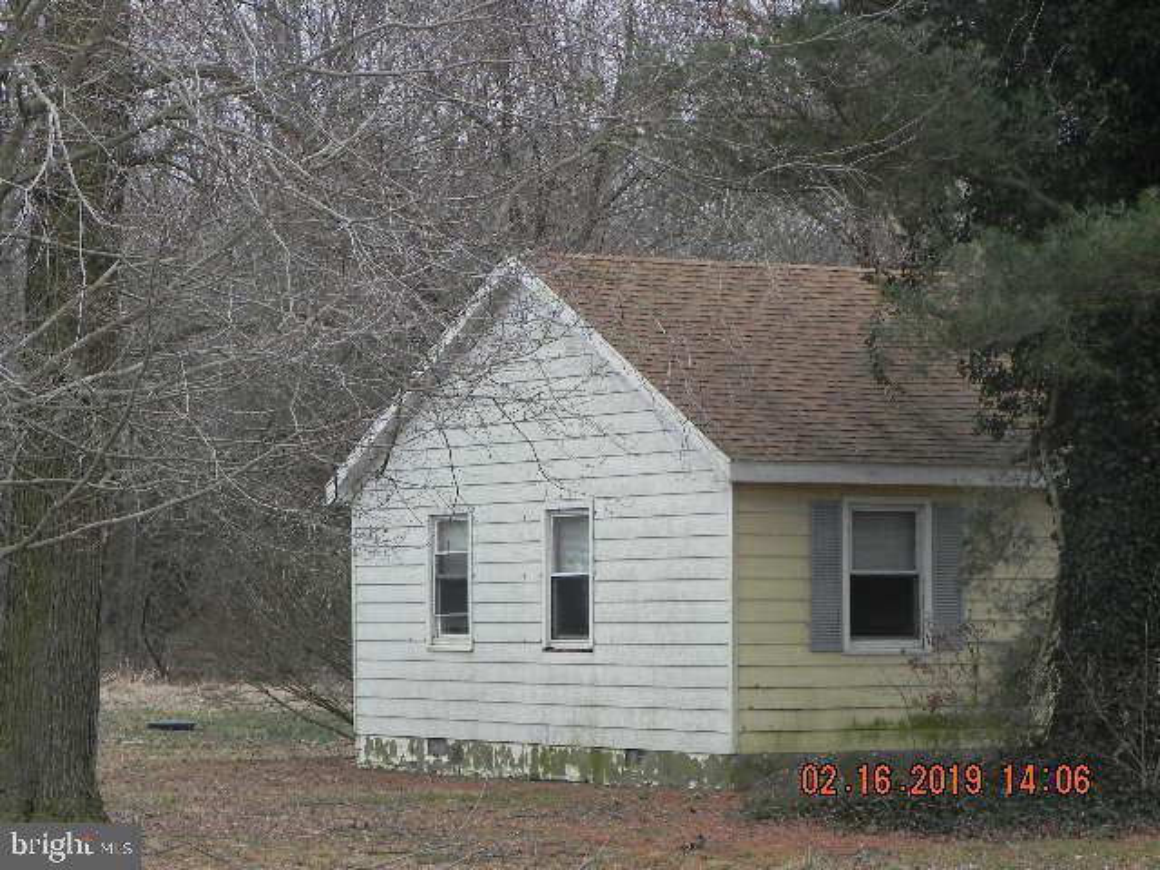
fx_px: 3921
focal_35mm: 117
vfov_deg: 12.7
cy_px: 435
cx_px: 580
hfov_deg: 16.8
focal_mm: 20.8
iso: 160
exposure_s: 1/185
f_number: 5
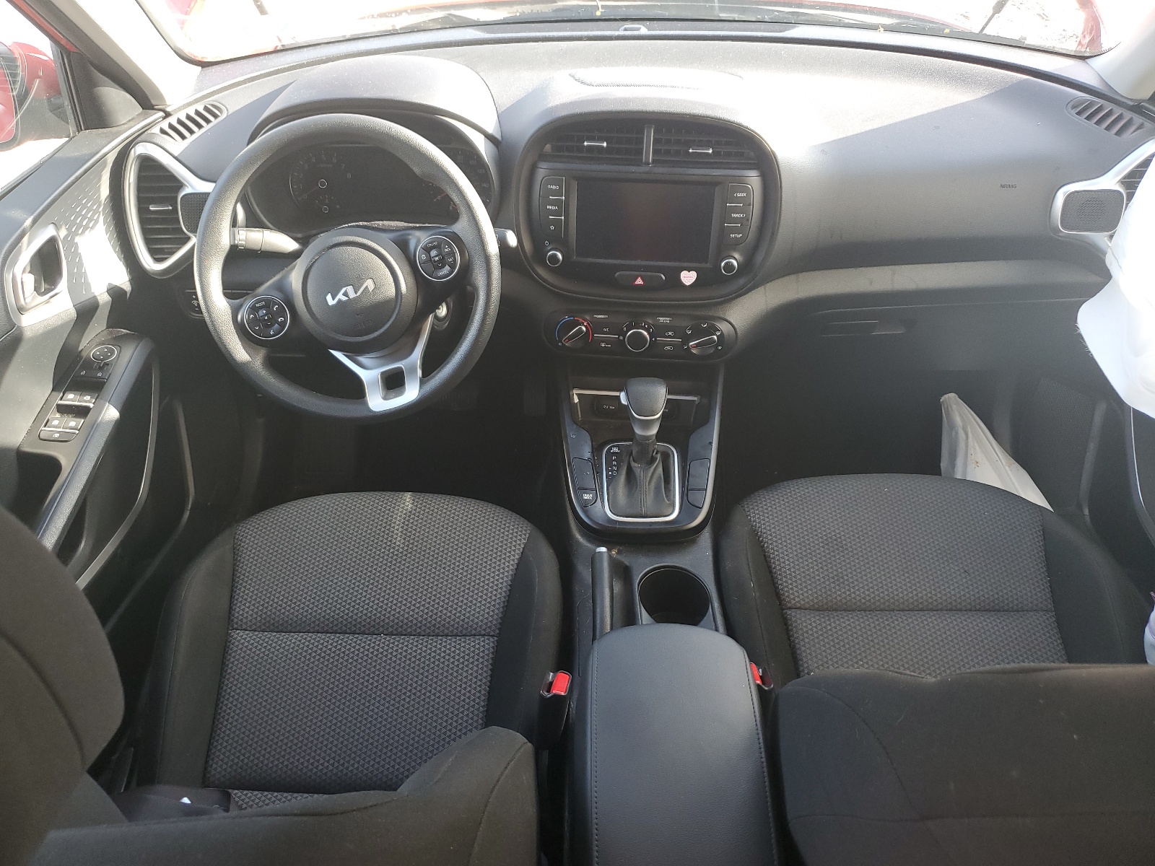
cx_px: 578
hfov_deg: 67.3
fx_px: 868
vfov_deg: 53.1
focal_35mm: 26
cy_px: 433
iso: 72
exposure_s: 1/120
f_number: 1.5
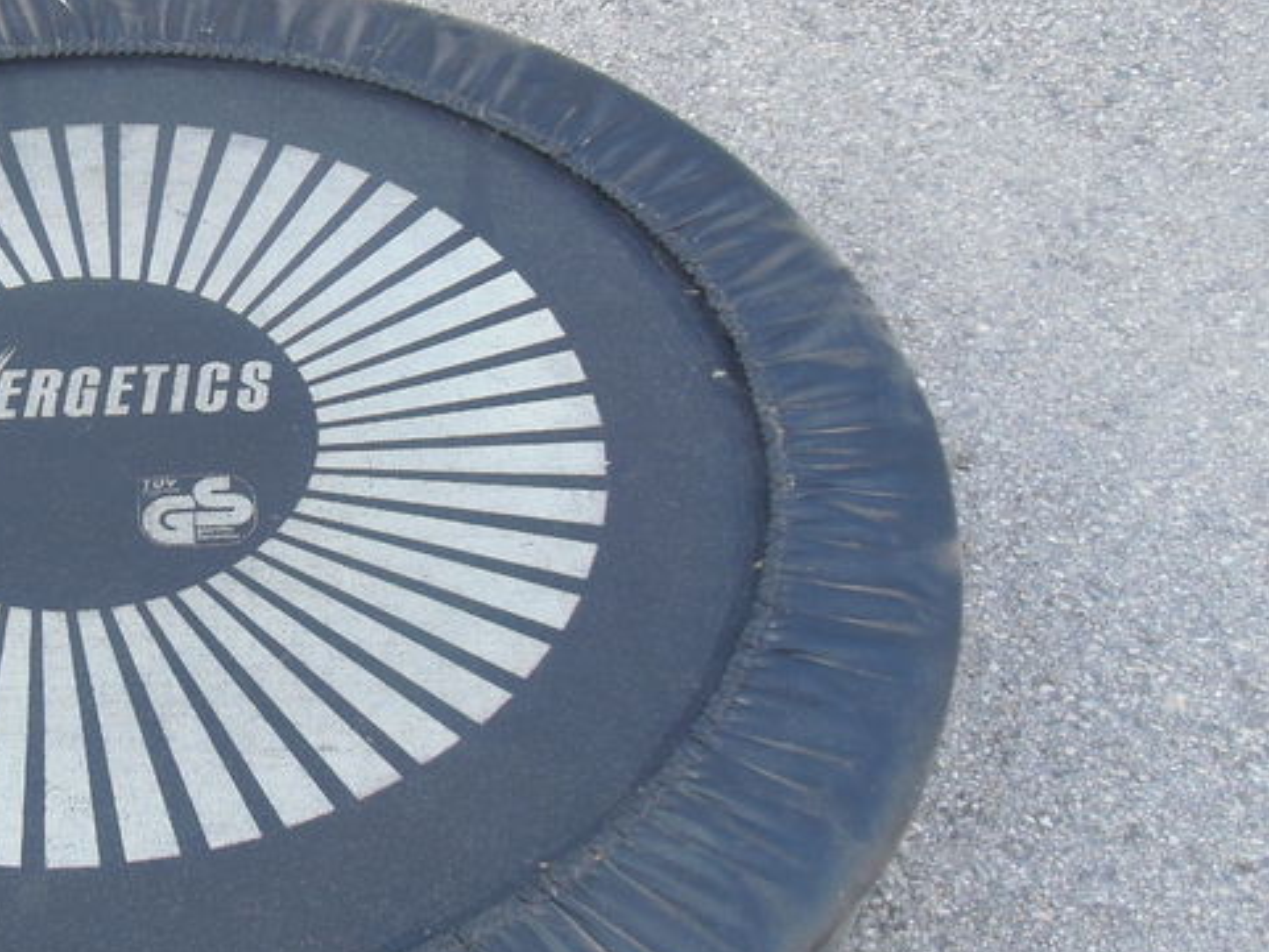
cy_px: 435
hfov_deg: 34.5
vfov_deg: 28.0
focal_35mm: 52
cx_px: 100
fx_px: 1907
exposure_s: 1/60
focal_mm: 4.5
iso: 125
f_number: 3.2
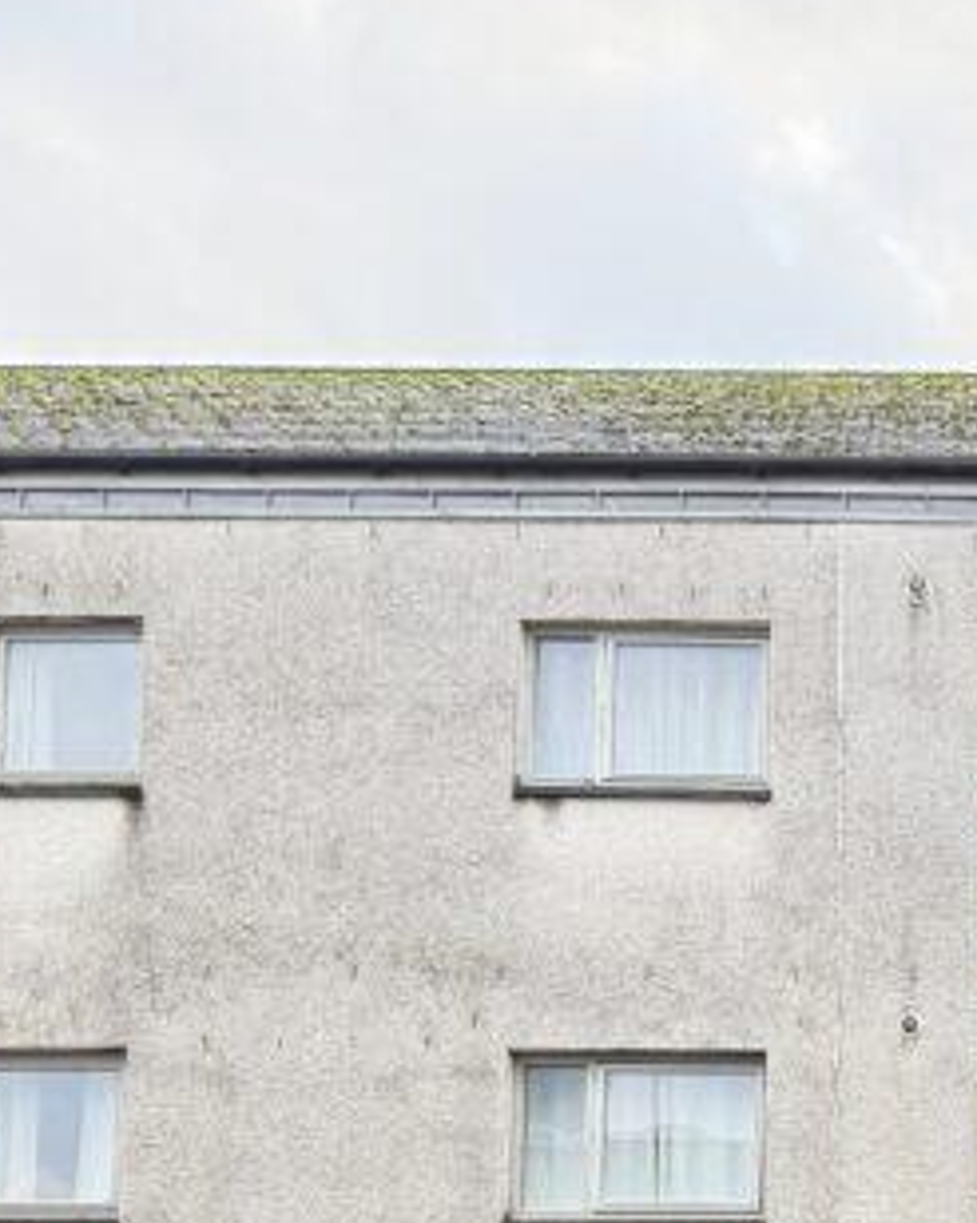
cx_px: 1533
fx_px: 2822
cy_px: 1346
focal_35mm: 78
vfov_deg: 23.0
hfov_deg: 17.4
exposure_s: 1/134
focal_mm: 6.76
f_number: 1.78
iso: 200
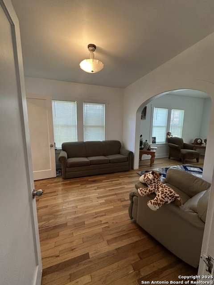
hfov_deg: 85.7
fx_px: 115
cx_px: 107
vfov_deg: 102.1
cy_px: 142
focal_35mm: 14
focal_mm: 2.22
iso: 250
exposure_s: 1/60
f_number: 2.2
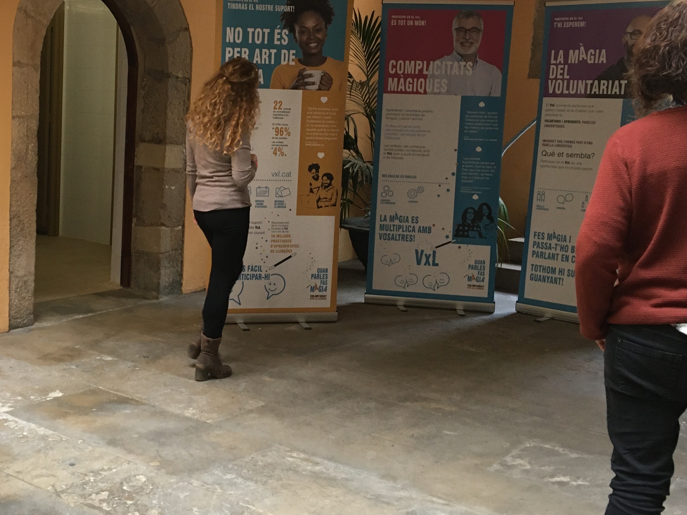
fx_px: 953
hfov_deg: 38.9
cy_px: 209
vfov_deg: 30.2
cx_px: 201
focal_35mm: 48
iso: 160
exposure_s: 1/33
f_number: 2.2
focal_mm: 4.15
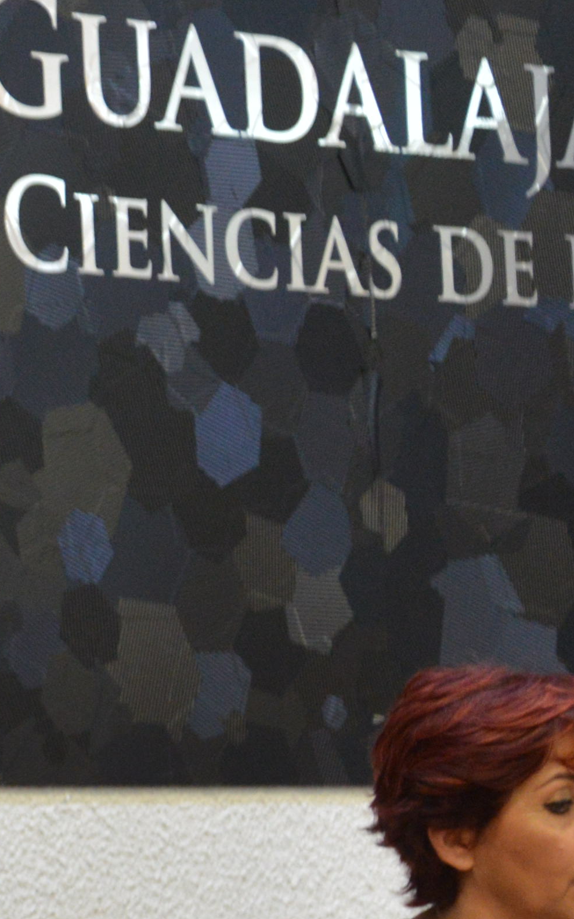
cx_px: -751
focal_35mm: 186
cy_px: 720
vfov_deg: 11.2
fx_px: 4657
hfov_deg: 6.7
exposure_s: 1/20
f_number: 4.2
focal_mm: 48
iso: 1600
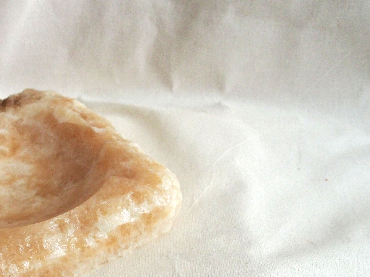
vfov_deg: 27.7
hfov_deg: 35.1
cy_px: 199
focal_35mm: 52
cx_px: 50
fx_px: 556
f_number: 4
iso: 1600
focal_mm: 15
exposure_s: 1/60
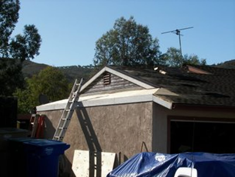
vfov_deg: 18.7
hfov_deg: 24.7
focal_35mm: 79
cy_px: 88
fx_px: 536
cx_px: 118
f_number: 4
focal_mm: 13
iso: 50
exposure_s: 1/640
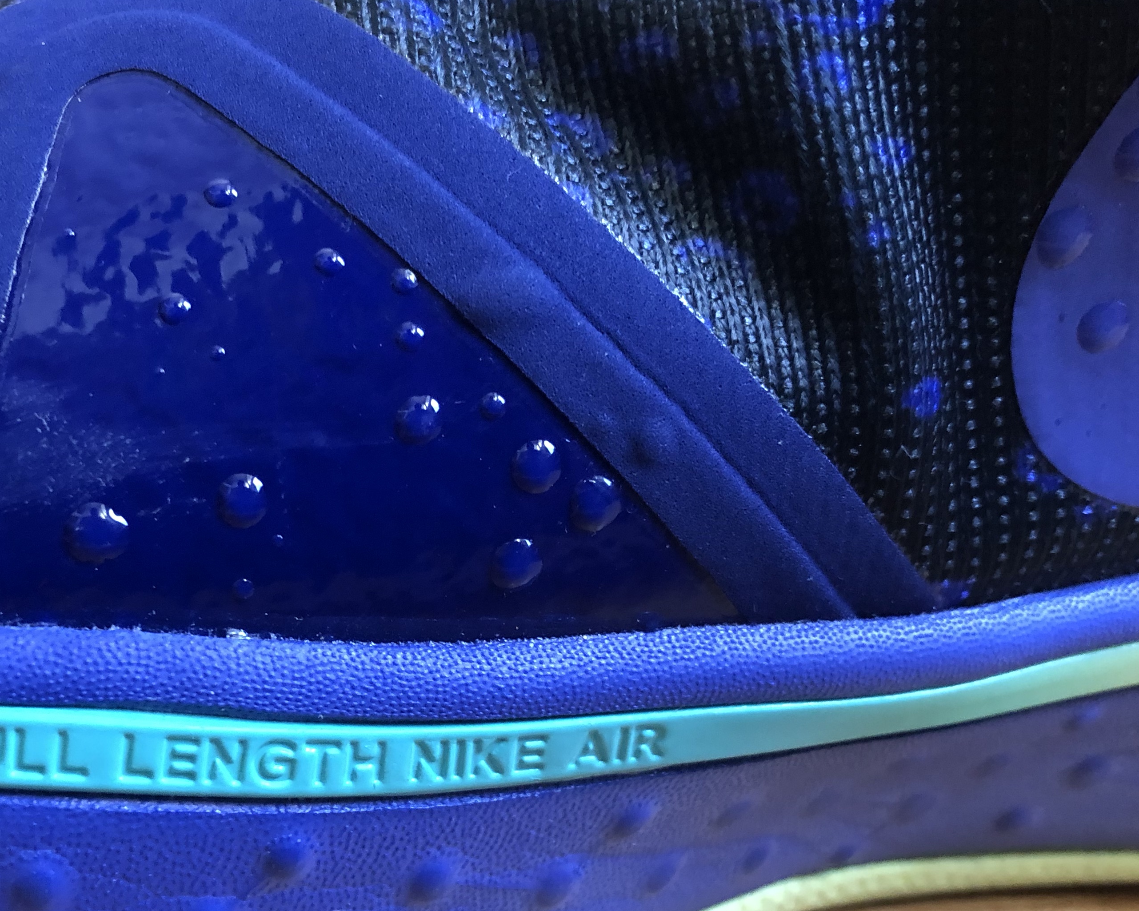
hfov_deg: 42.4
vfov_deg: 34.6
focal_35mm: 43
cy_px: 599
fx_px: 1449
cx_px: 399
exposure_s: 1/11
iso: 100
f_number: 1.8
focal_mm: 4
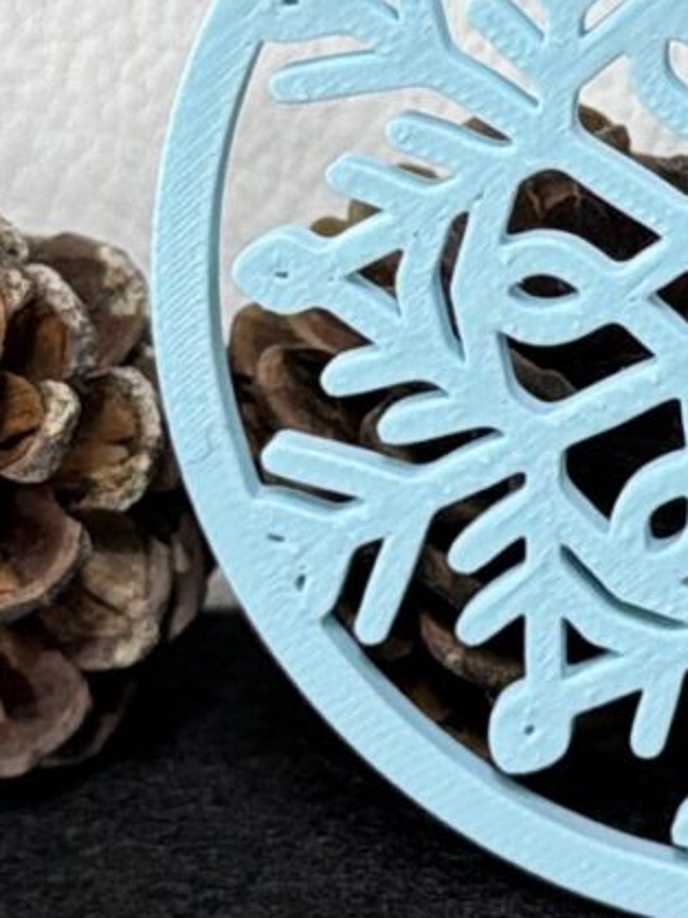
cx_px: 695
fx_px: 3900
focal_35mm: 147
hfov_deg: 10.0
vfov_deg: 13.4
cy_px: 209
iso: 200
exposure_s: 1/111
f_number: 1.78
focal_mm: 6.76
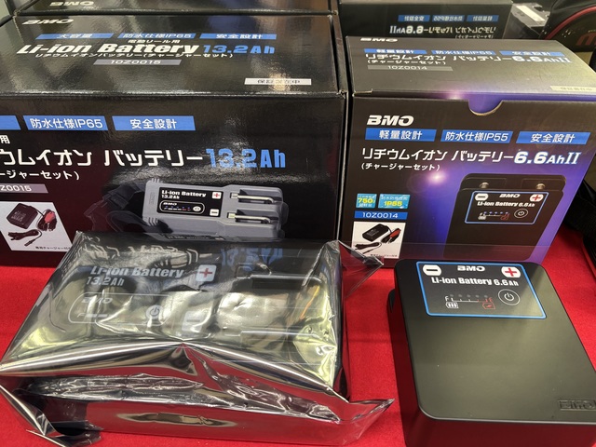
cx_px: 298
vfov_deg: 53.1
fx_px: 448
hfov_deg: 67.3
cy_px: 224
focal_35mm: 26
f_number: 1.6
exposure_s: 1/60
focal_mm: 5.96
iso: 200
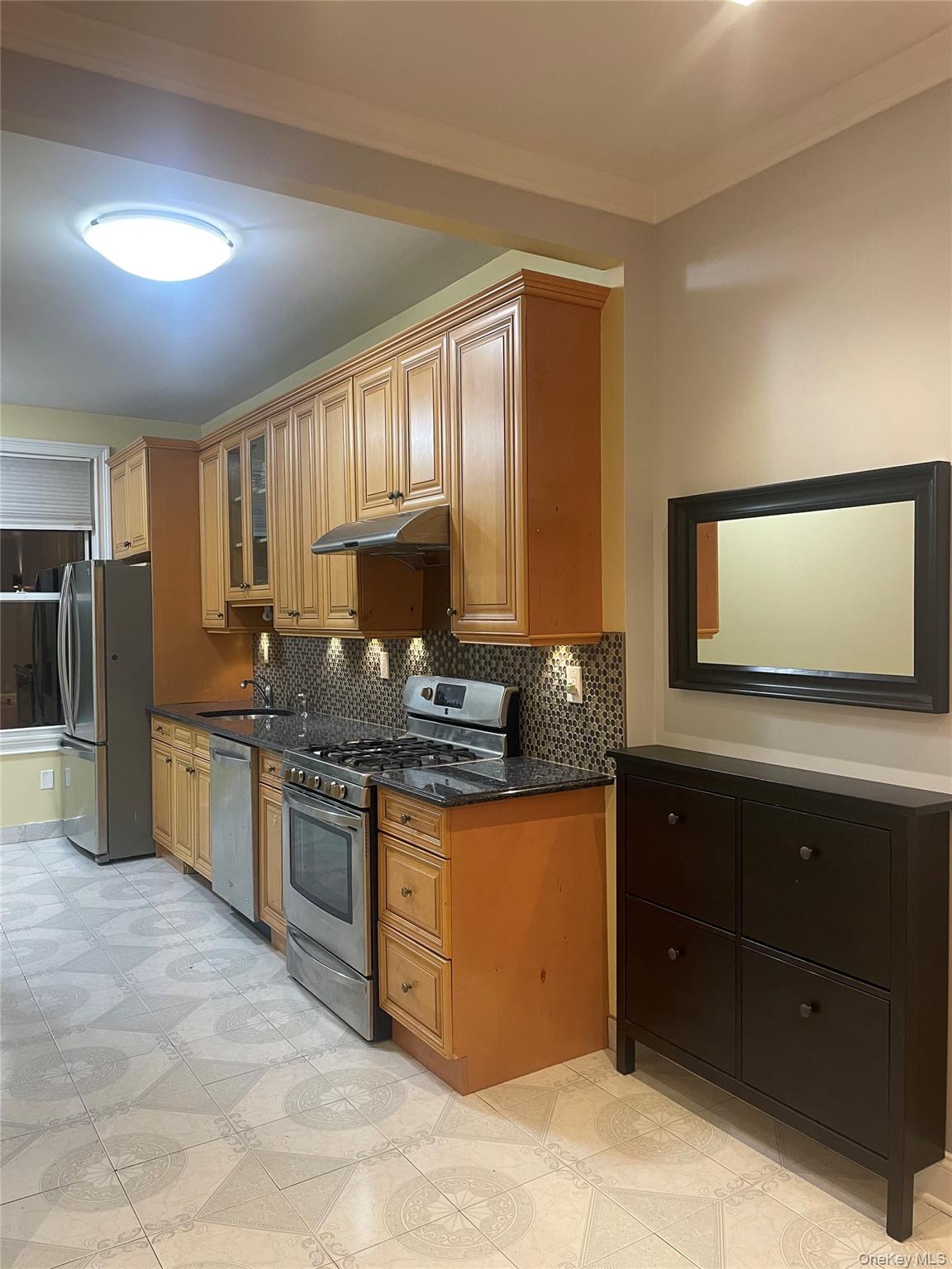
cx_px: 476
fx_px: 953
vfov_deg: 67.3
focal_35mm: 26
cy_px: 634
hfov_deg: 53.1
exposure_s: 1/60
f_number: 1.6
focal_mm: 4.2
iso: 200
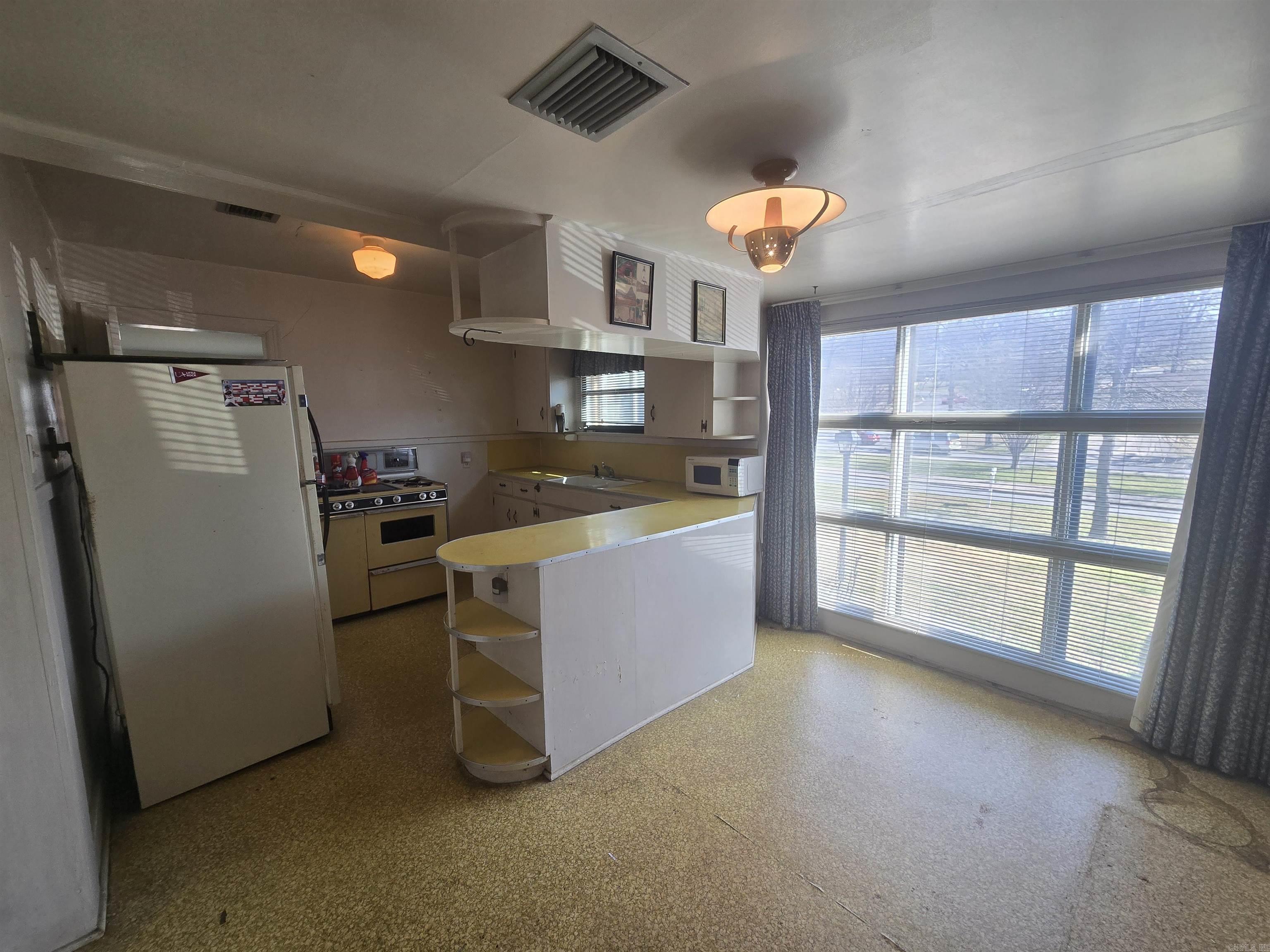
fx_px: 477
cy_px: 476
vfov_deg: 89.9
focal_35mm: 13
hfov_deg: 106.2
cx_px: 635
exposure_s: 1/120
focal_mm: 2.2
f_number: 2.2
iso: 64
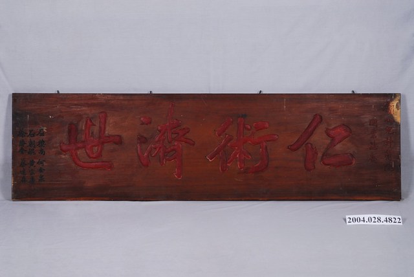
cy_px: 138
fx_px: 863
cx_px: 207
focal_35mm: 75
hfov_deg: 27.0
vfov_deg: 18.2
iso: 100
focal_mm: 50
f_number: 8
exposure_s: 1/100
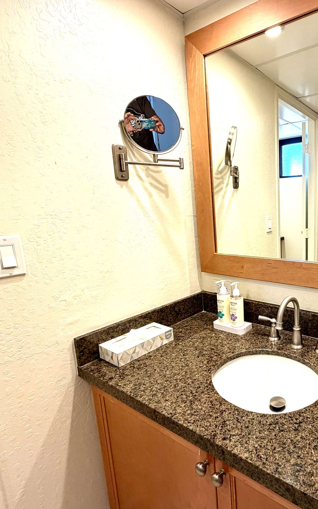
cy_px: 255
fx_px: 277
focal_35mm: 20
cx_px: 276
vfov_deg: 85.1
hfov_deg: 53.4
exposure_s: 1/120
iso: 160
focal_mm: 2.22
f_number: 2.2
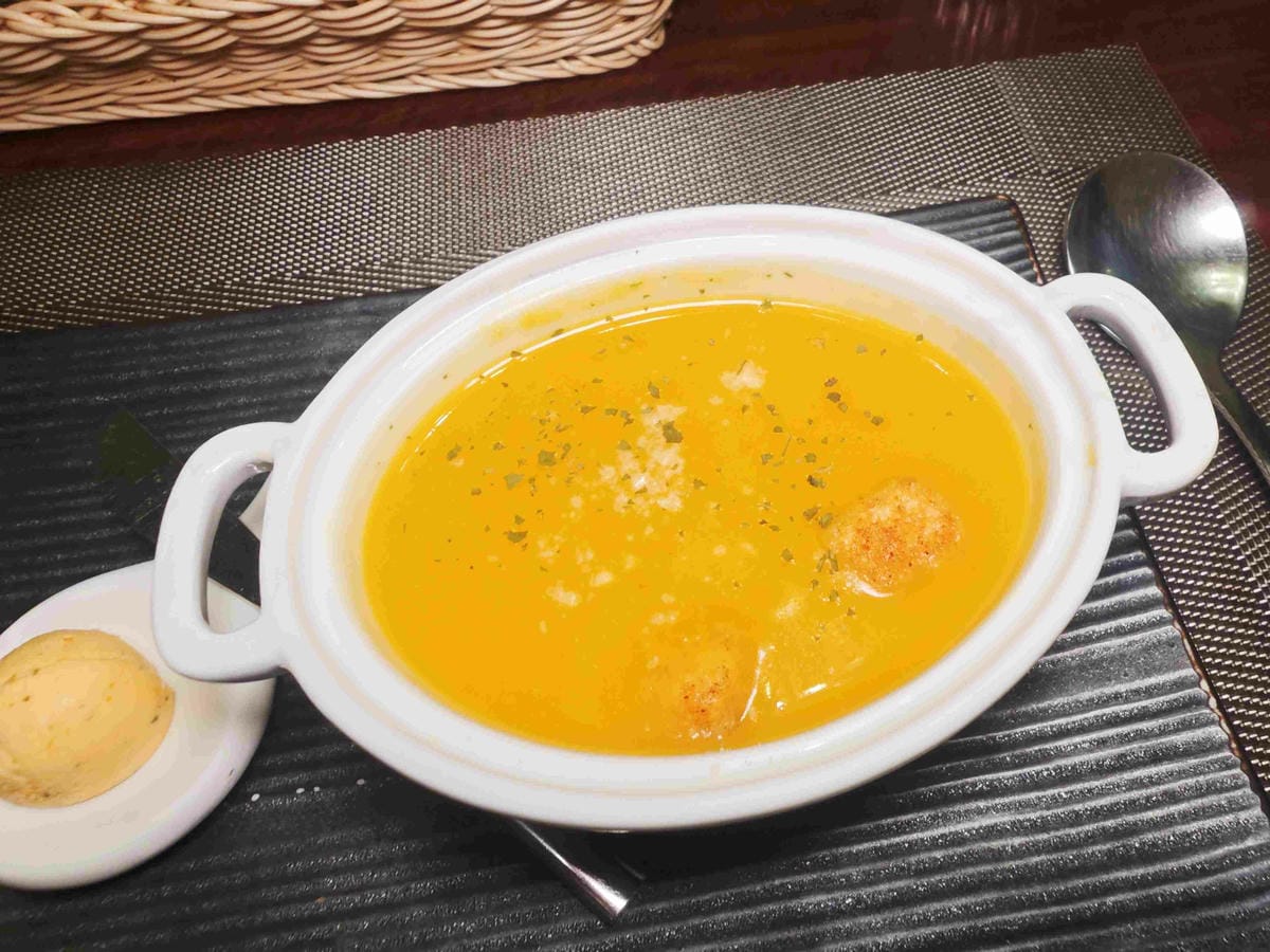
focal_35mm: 23
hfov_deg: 73.9
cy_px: 476
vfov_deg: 58.9
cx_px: 635
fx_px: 844
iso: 64
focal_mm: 2.03
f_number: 1.8
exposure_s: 1/60
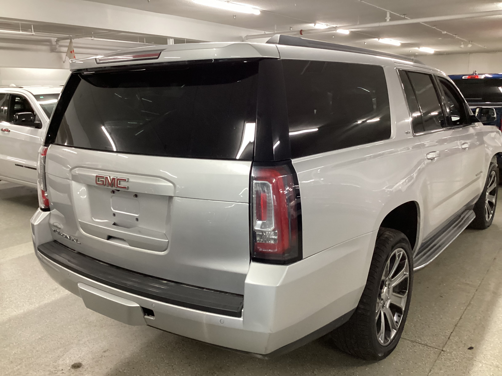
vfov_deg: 45.4
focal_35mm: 31
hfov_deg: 58.4
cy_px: 188
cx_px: 251
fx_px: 450
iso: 320
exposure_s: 1/60
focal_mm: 3.3
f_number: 2.4
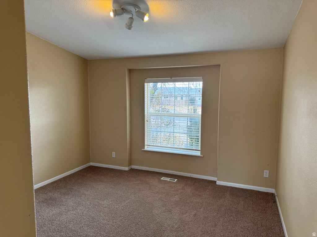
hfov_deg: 71.6
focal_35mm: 24
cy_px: 118
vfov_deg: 56.8
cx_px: 158
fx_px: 220
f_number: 1.78
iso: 160
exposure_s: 1/120
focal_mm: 6.76
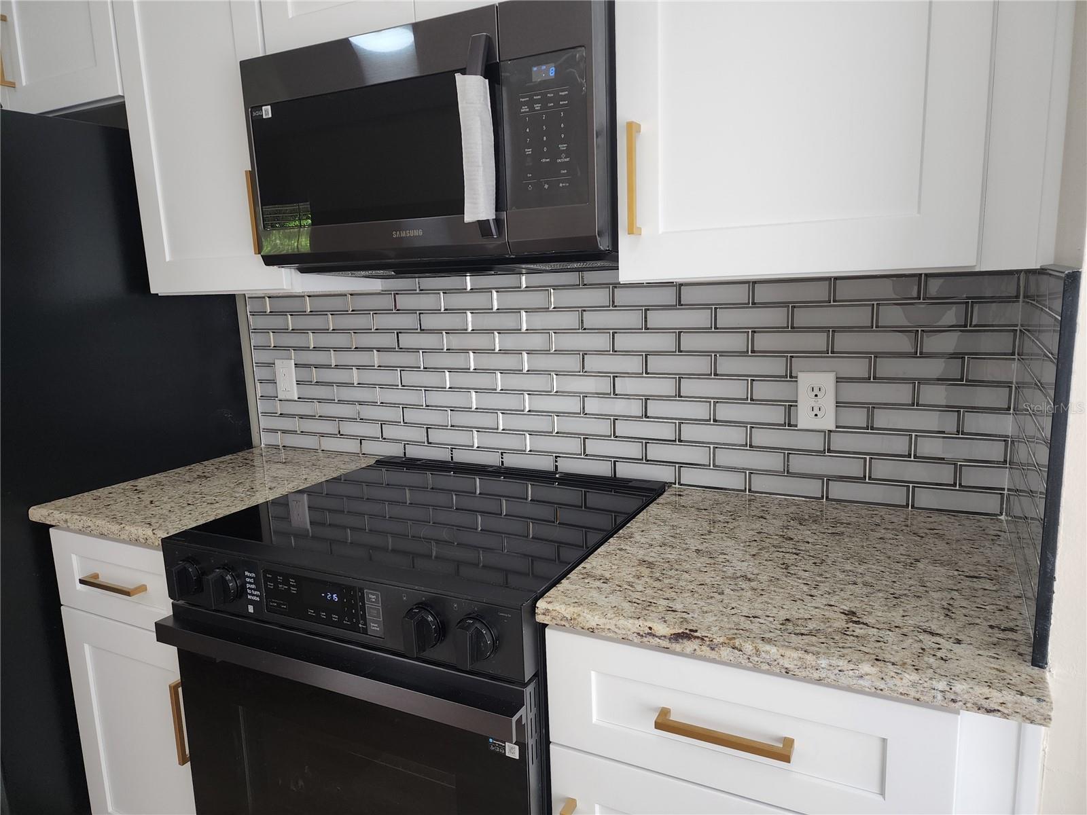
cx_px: 544
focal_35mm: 23
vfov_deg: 58.9
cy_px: 408
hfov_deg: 73.9
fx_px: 722
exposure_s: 1/180
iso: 160
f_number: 1.8
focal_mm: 6.4
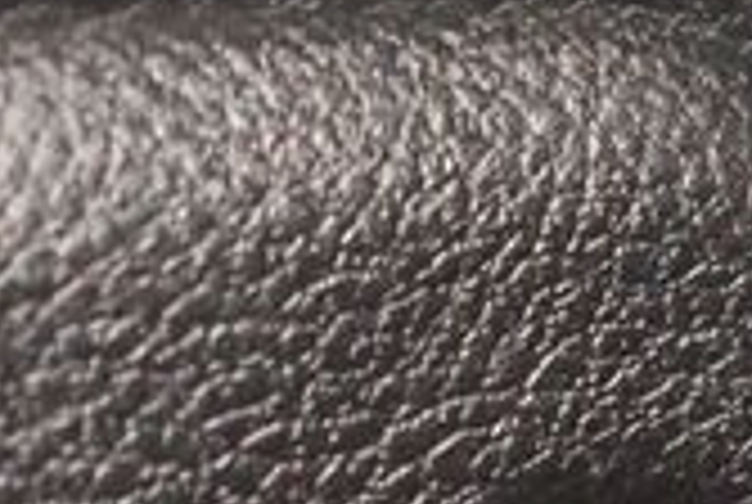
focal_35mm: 421
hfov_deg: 4.9
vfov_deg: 3.3
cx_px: 666
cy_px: 896
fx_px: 8810
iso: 12800
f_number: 5.6
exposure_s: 1/40
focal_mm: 55
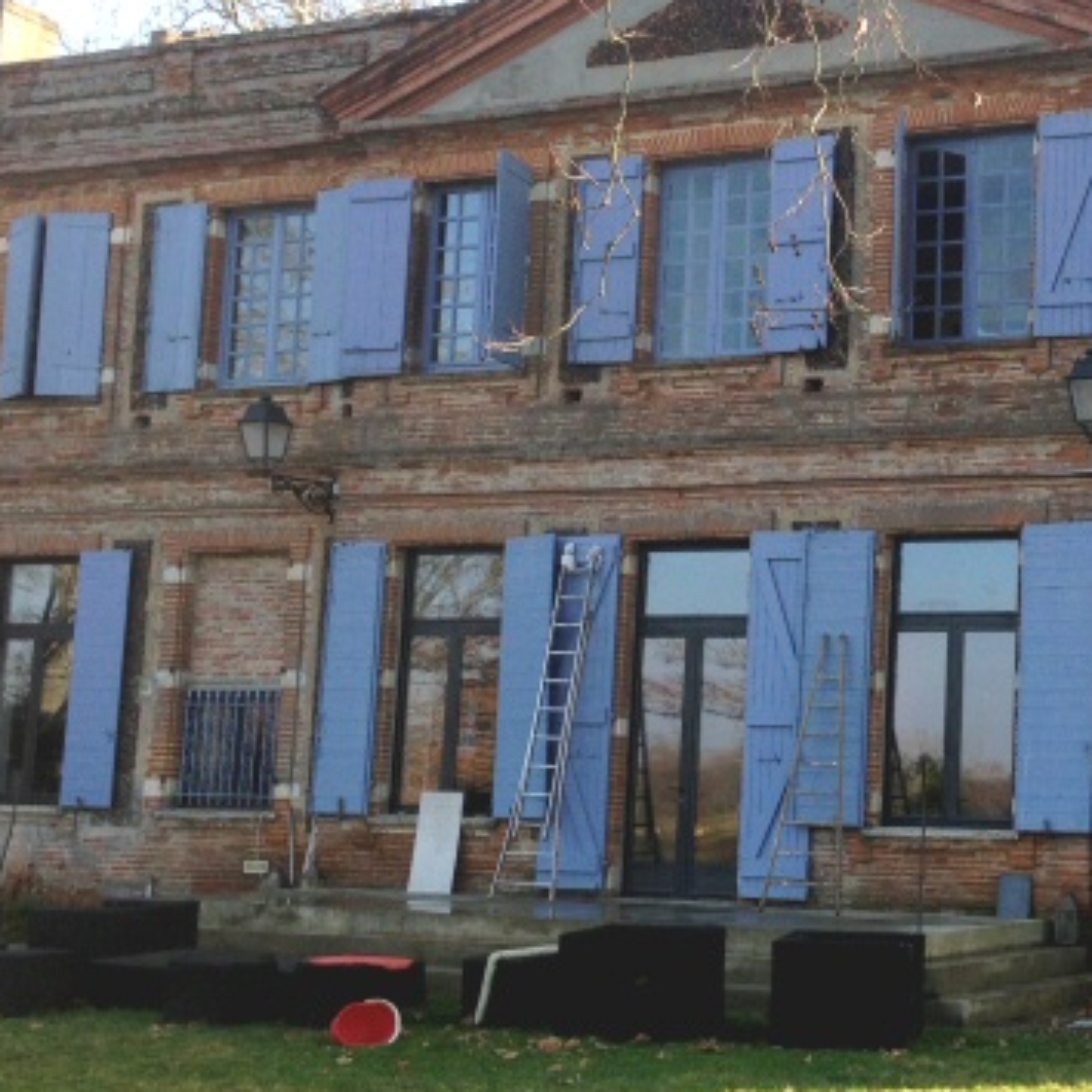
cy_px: 515
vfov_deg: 26.1
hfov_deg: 25.5
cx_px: 932
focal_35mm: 66
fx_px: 2356
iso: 50
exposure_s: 1/459
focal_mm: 4.12
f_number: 2.4
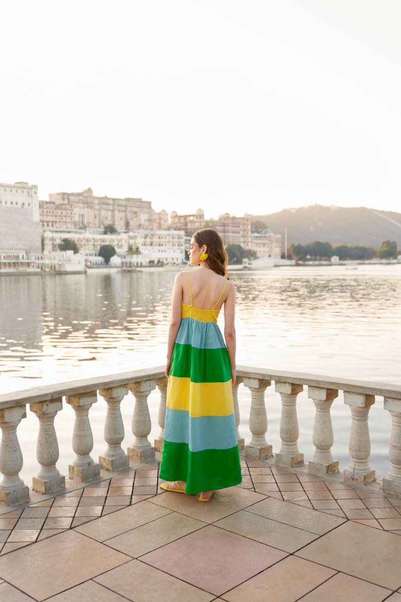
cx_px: 200
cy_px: 301
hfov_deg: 35.9
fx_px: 618
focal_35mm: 37
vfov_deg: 51.9
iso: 80
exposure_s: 1/125
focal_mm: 37
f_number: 2.8
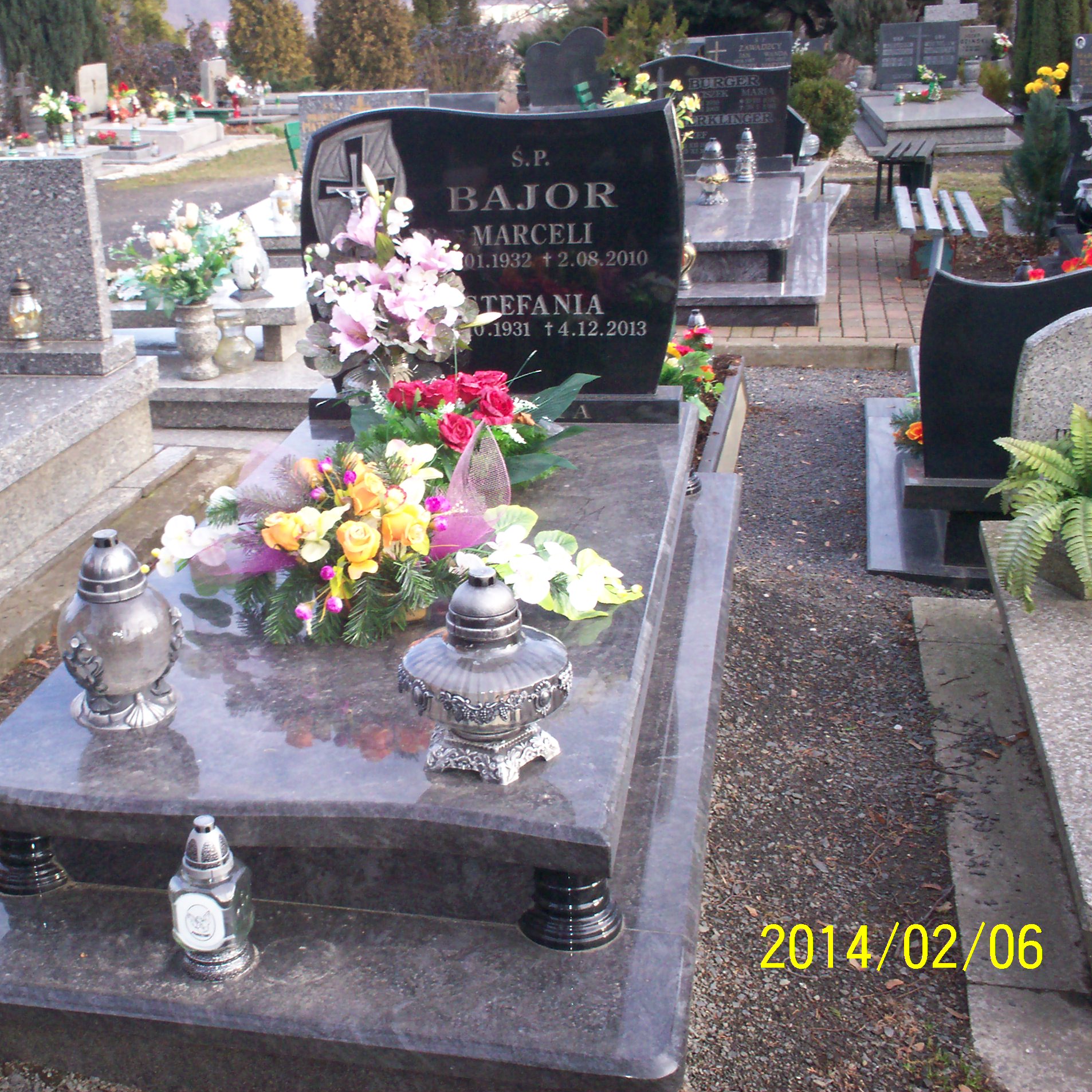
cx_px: 380
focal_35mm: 43
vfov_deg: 39.2
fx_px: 1535
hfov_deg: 38.8
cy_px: 539
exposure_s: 1/60
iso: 140
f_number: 4.5
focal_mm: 6
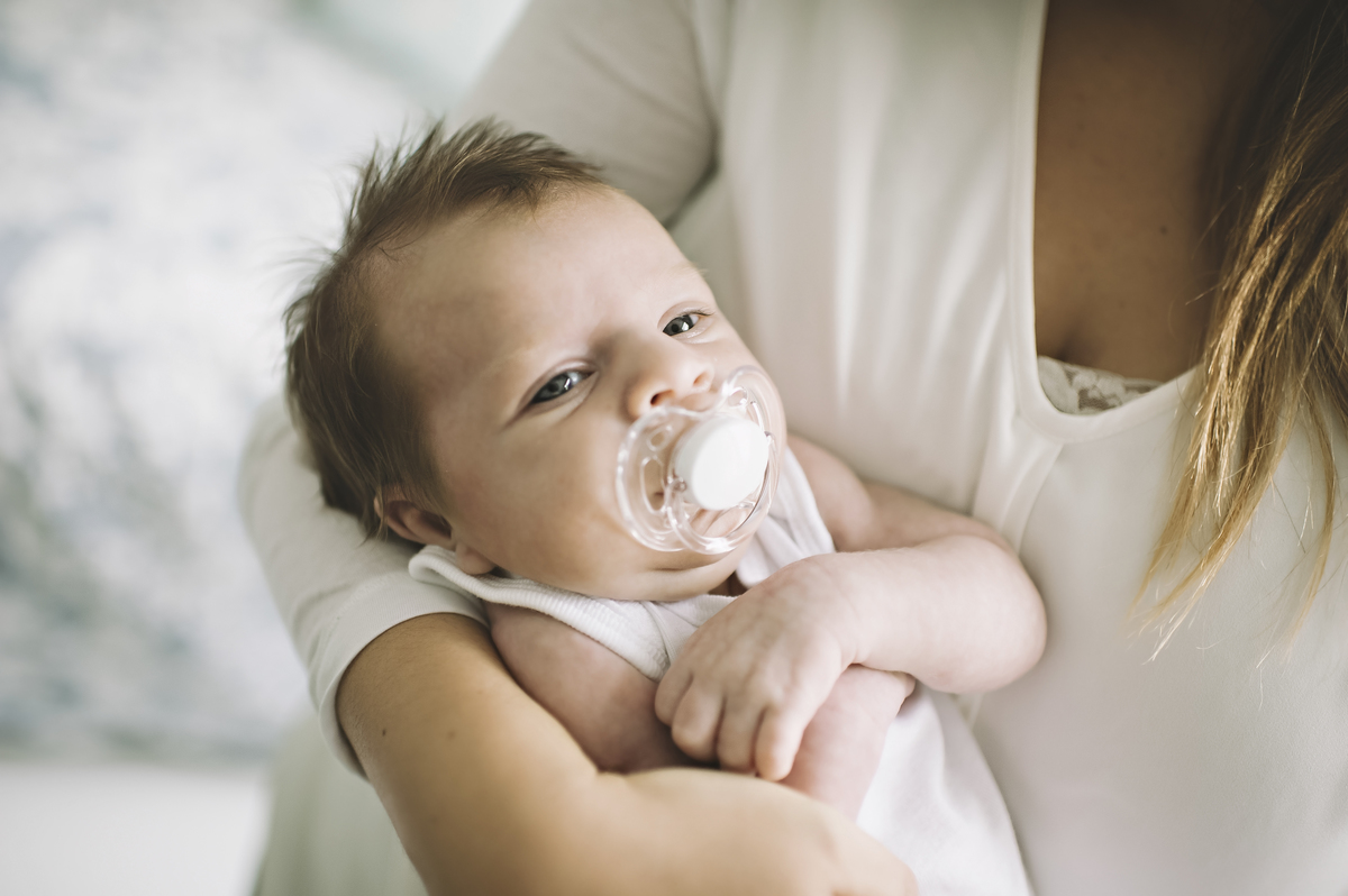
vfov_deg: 37.8
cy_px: 448
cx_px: 674
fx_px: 1309
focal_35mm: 35
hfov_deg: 54.5
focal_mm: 35
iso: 640
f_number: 1.8
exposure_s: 1/160
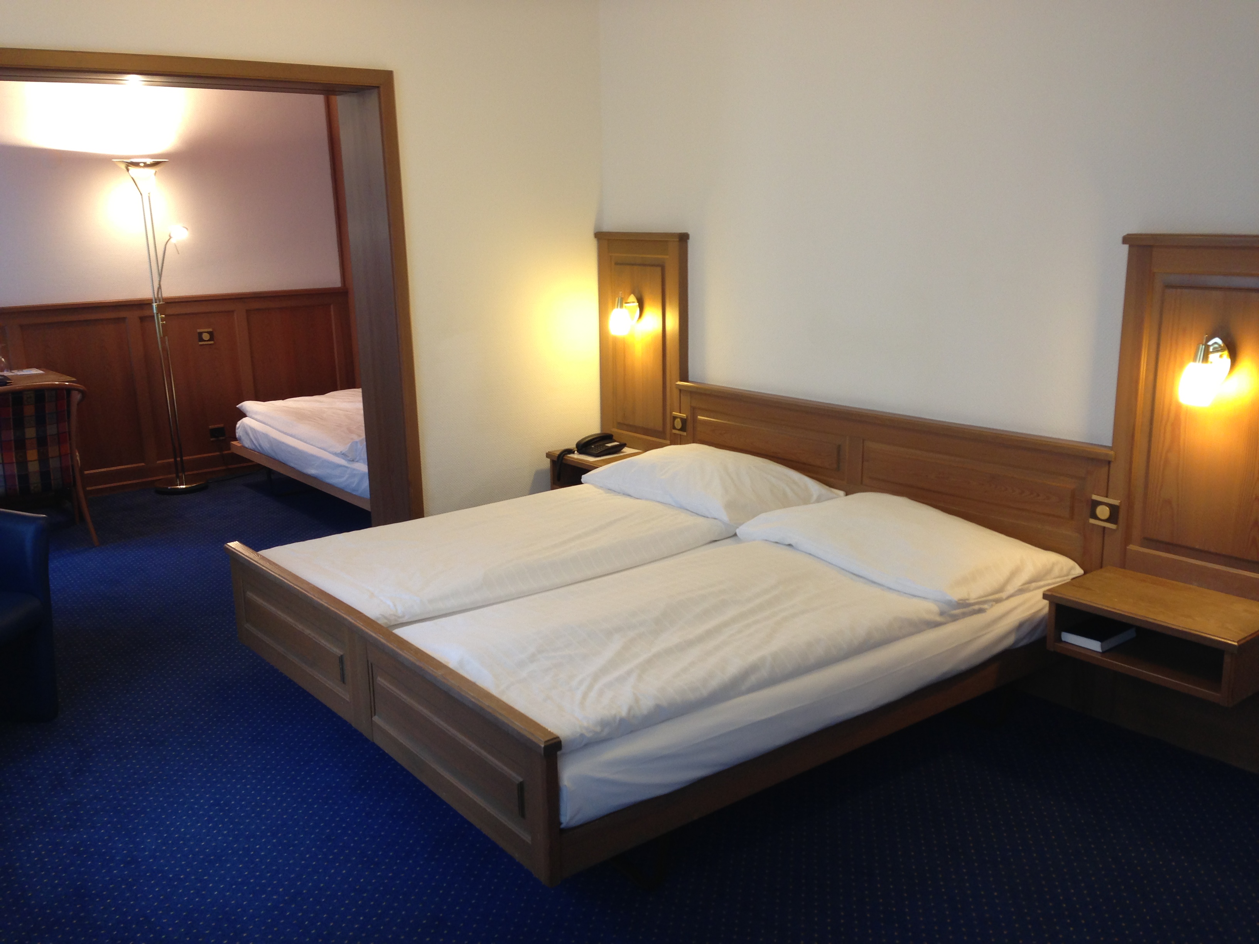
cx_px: 630
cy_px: 472
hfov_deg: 55.4
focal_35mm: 33
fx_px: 1200
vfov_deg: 42.9
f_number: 2.4
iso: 80
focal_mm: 4.13
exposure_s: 1/20
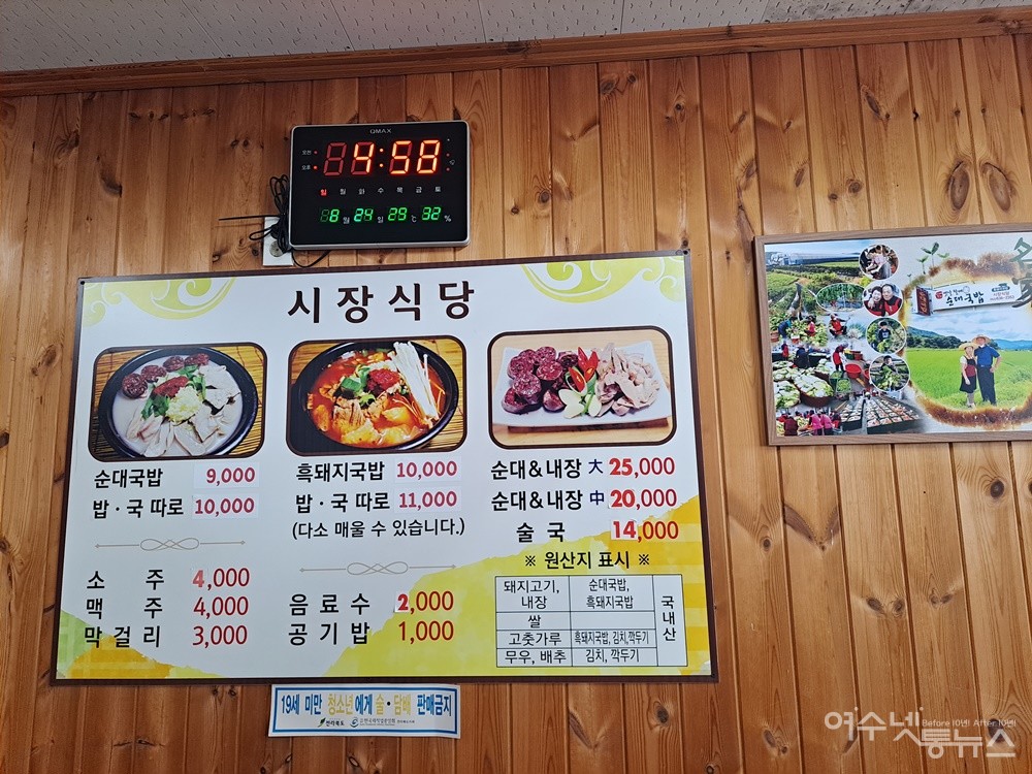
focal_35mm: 24
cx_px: 516
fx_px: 716
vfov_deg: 56.8
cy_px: 387
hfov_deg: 71.6
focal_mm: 5.23
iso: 160
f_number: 1.8
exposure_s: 1/60
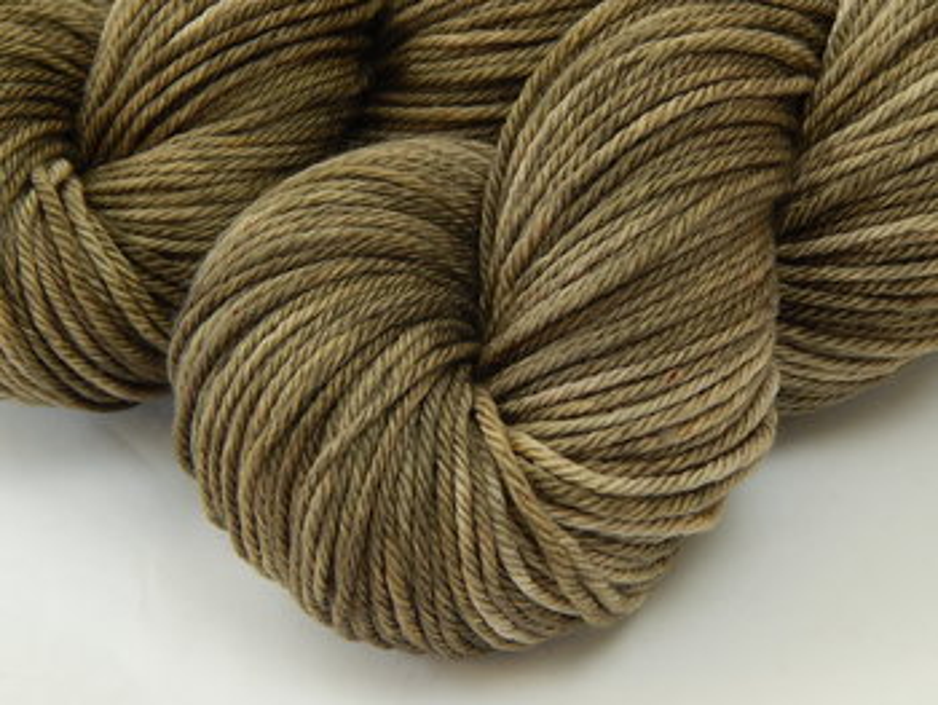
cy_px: 352
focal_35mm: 86
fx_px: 2332
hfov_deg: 22.7
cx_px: 469
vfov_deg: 17.2
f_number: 4.3
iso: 125
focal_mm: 15.3
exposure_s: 1/25
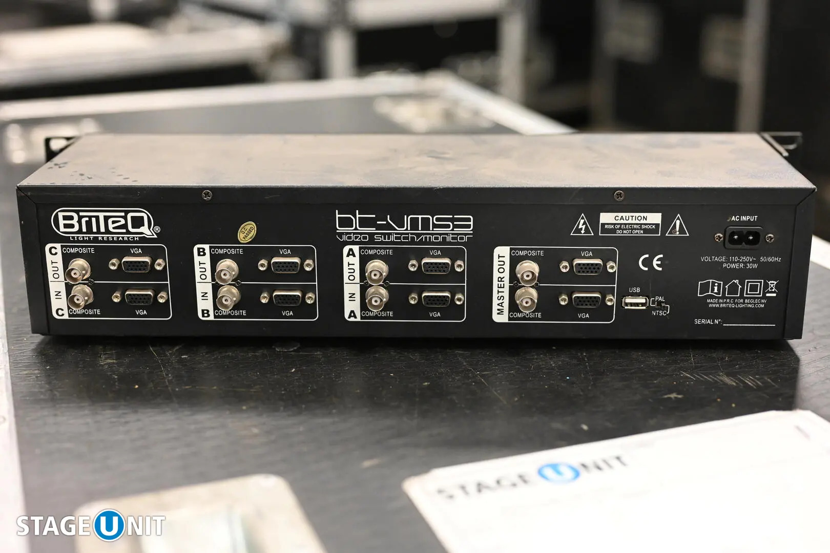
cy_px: 276
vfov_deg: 27.0
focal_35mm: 50
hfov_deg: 39.6
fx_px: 1153
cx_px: 415
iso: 3200
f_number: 2.8
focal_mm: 50
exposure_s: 1/100
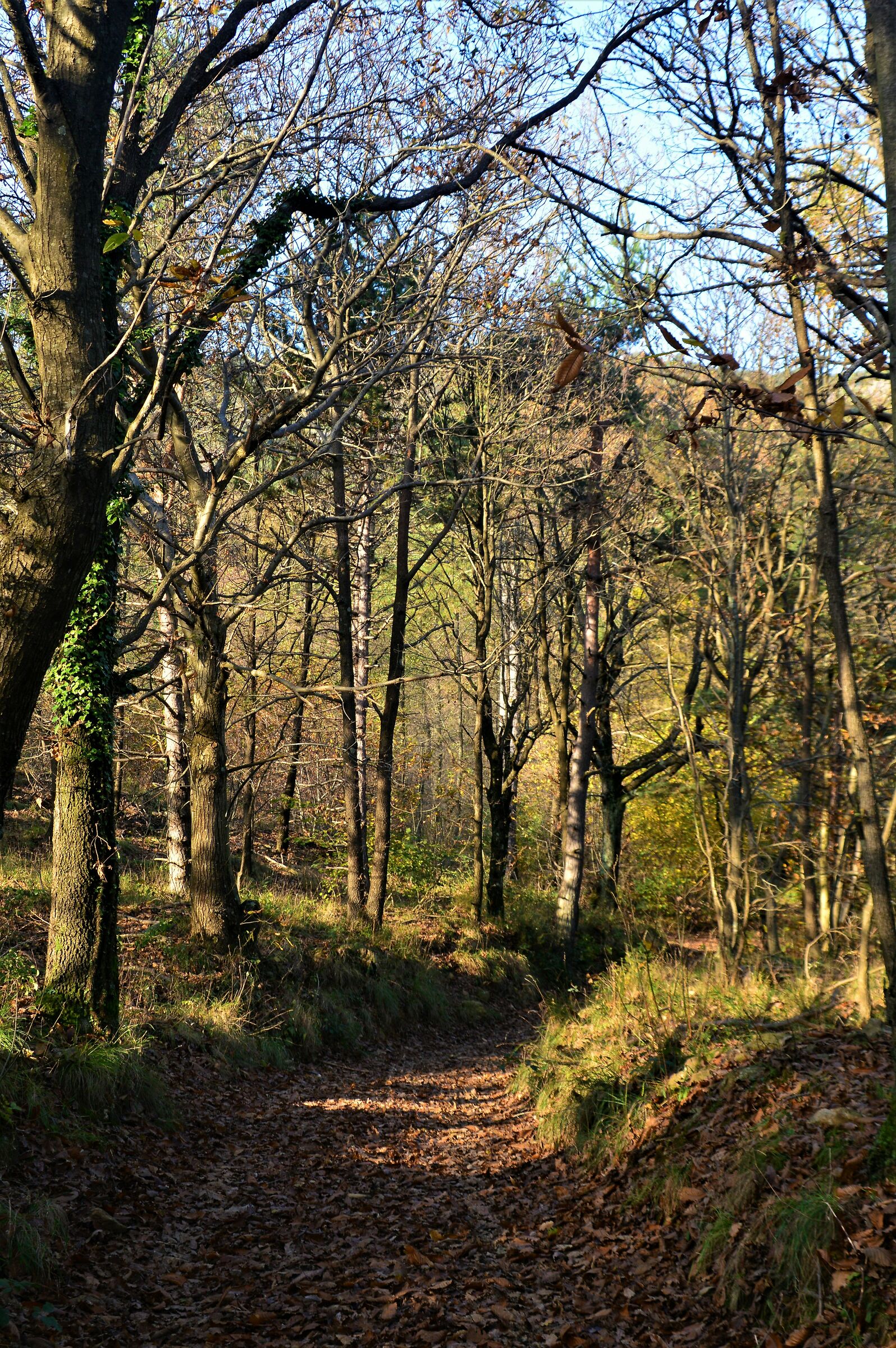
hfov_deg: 26.4
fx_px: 1907
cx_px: 448
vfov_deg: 38.9
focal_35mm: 51
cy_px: 674
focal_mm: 34
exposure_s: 1/60
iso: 200
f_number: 8
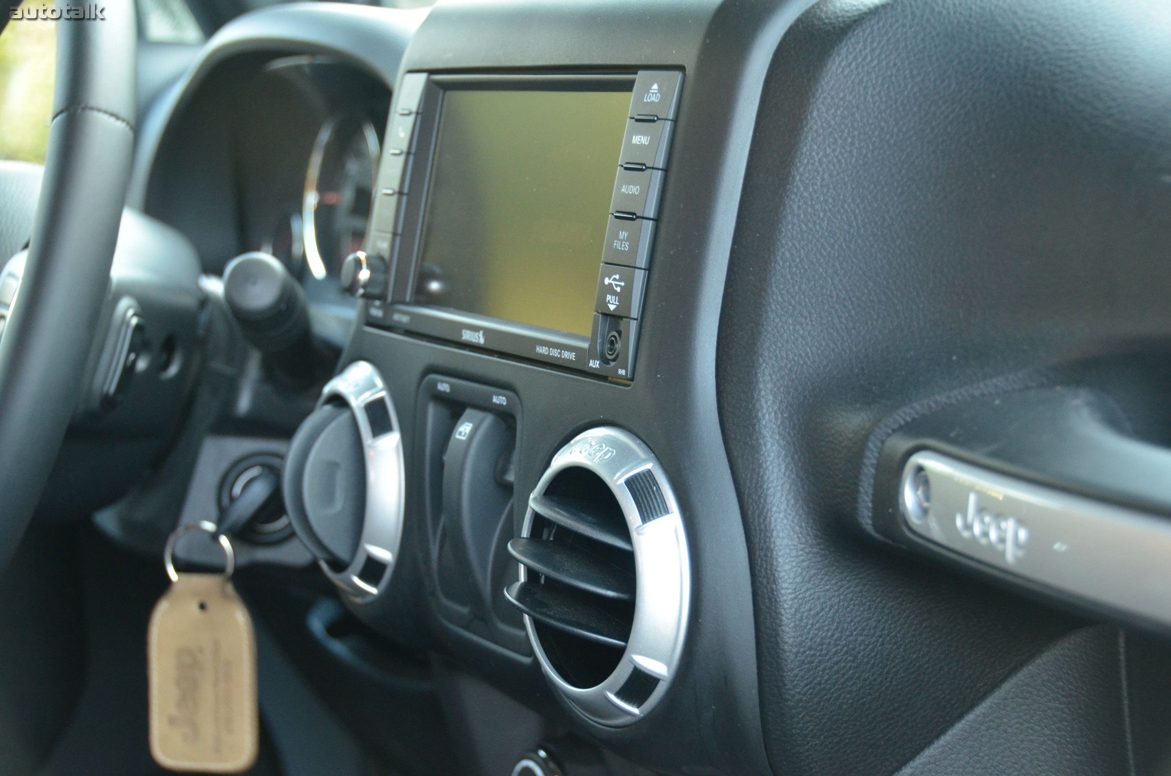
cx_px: 586
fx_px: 2337
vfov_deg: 18.8
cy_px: 388
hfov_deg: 28.1
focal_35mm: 72
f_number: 4.5
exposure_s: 1/60
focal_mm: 48
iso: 1600
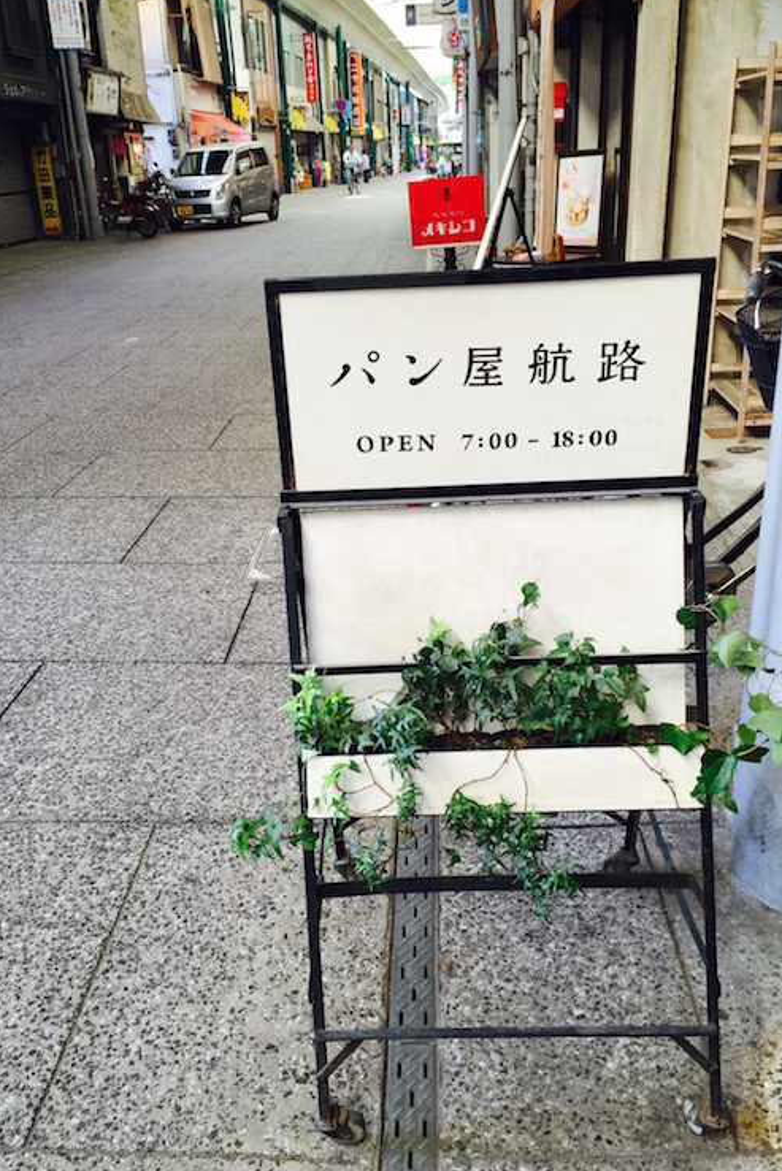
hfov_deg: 42.3
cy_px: 585
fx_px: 1010
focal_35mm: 31
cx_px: 397
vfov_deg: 60.3
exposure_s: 1/60
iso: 40
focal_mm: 4.15
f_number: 2.2
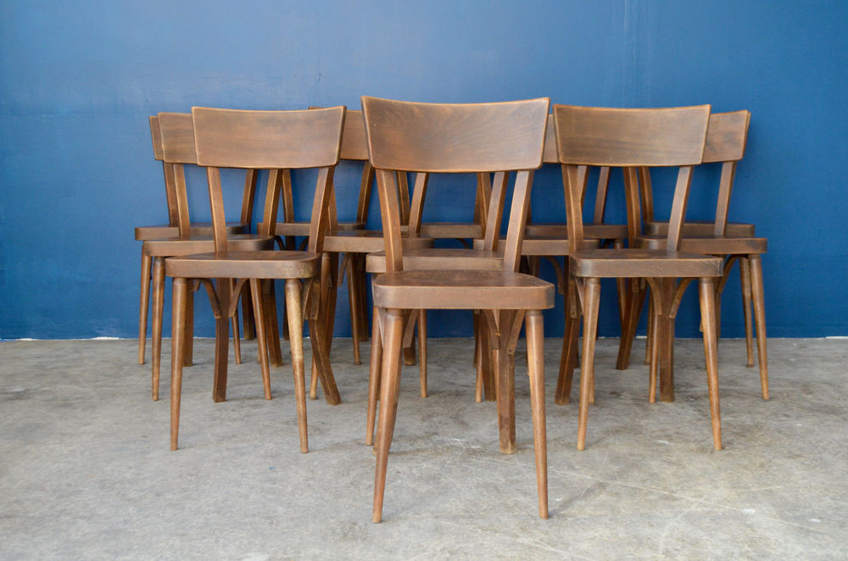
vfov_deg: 30.7
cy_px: 280
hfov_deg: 45.0
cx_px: 424
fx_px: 1022
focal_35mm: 44
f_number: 5
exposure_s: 1/100
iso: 1250
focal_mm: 29
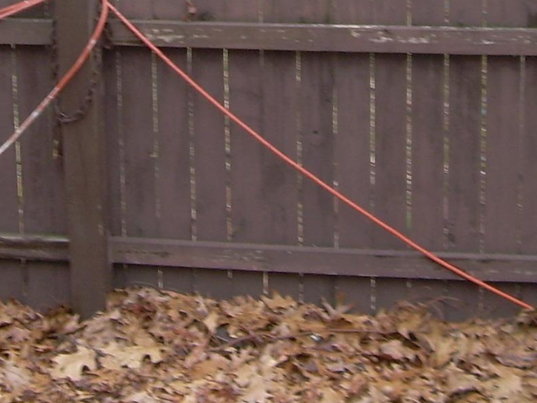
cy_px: -130
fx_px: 1691
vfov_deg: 13.1
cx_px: 222
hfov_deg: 18.0
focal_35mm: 109
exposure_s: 1/38.9
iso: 50
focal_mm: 6.3
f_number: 2.8
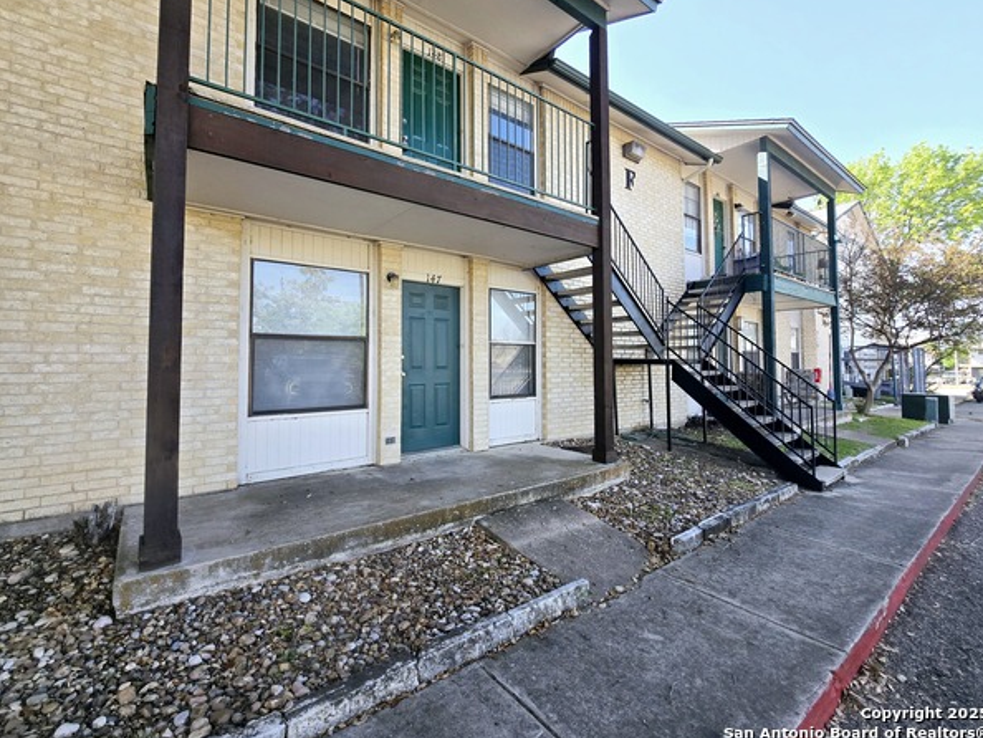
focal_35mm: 14
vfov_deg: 85.6
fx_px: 398
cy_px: 346
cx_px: 463
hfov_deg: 101.9
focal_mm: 2.2
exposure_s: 1/526
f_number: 2.2
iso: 50
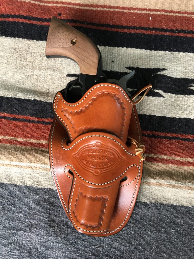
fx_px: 217
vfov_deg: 61.7
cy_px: 130
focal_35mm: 29
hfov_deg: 48.2
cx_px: 97
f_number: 2.2
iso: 40
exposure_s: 1/30
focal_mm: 4.15
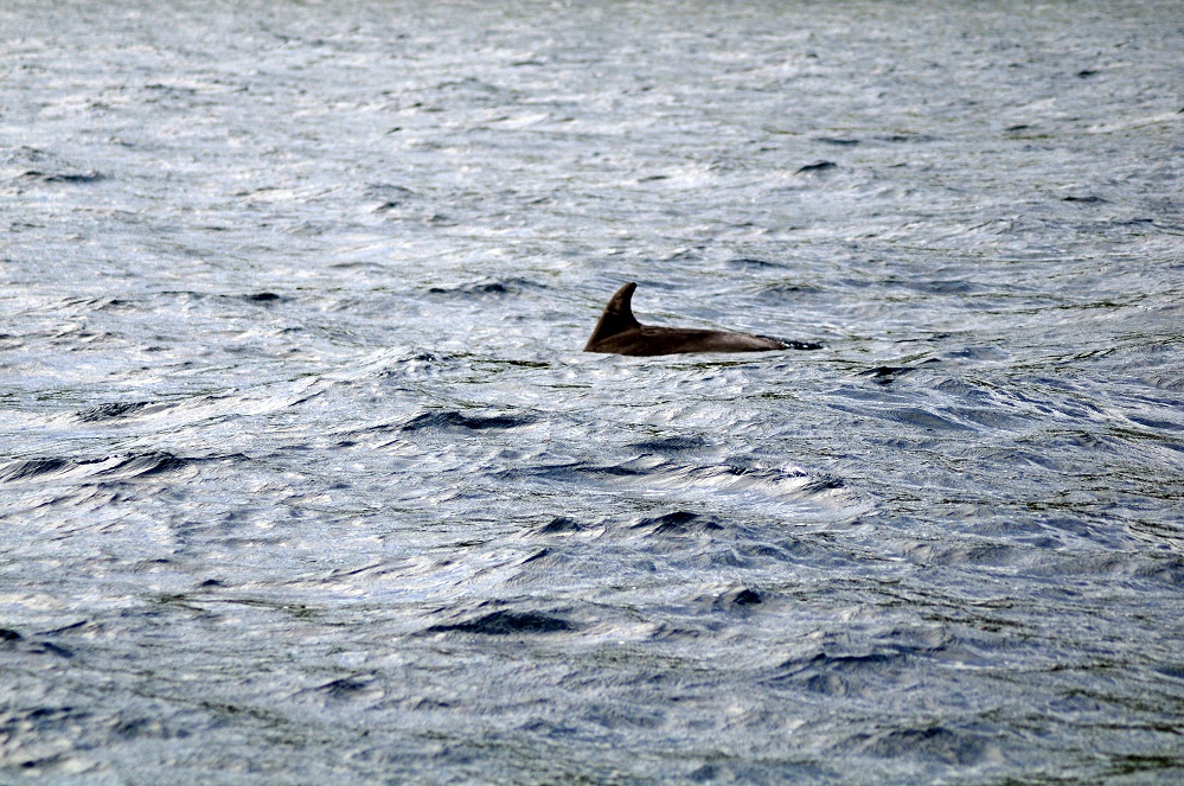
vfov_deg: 7.0
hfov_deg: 10.6
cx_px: 592
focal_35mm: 195
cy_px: 393
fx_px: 6404
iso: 320
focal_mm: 130
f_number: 4.5
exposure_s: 1/1000
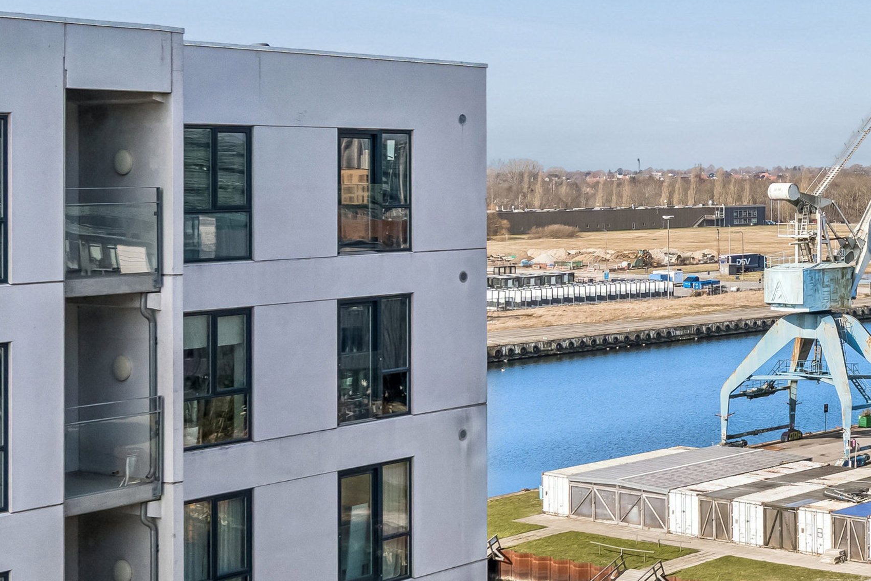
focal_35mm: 68
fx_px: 1645
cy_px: 169
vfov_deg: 19.9
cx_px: 961
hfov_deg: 27.2
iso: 250
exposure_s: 1/640
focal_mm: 20
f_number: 8
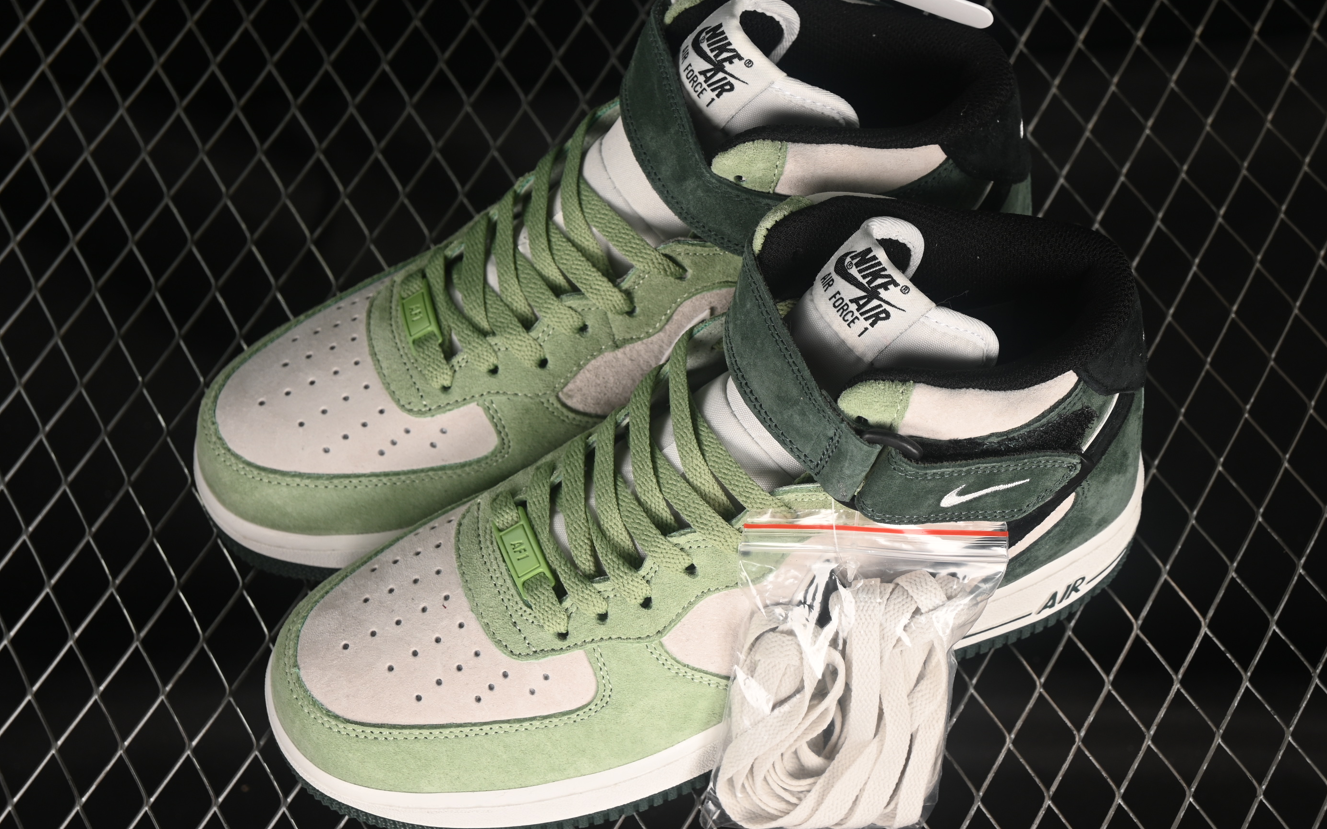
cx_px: 668
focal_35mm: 77
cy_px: 400
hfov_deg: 26.8
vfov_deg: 16.9
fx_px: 2784
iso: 160
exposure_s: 1/80
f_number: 7.1
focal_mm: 50
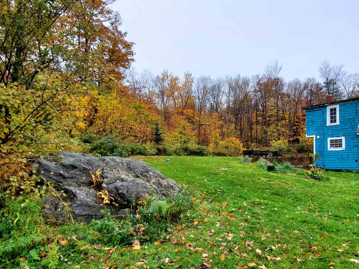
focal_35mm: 23
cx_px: 230
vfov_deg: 58.4
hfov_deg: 72.4
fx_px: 239
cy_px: 161
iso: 50
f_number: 2.2
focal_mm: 1.8
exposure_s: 1/259
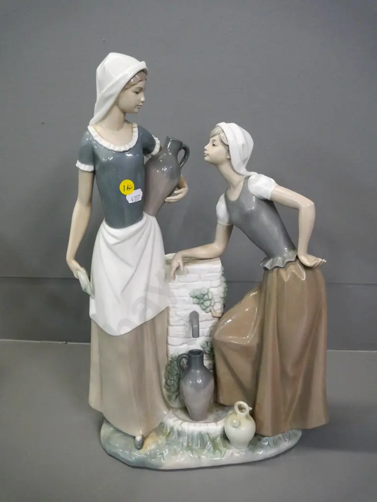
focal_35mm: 34
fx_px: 494
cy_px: 251
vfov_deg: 54.0
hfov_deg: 41.8
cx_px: 188
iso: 3200
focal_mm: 17
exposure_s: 1/160
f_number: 5.6
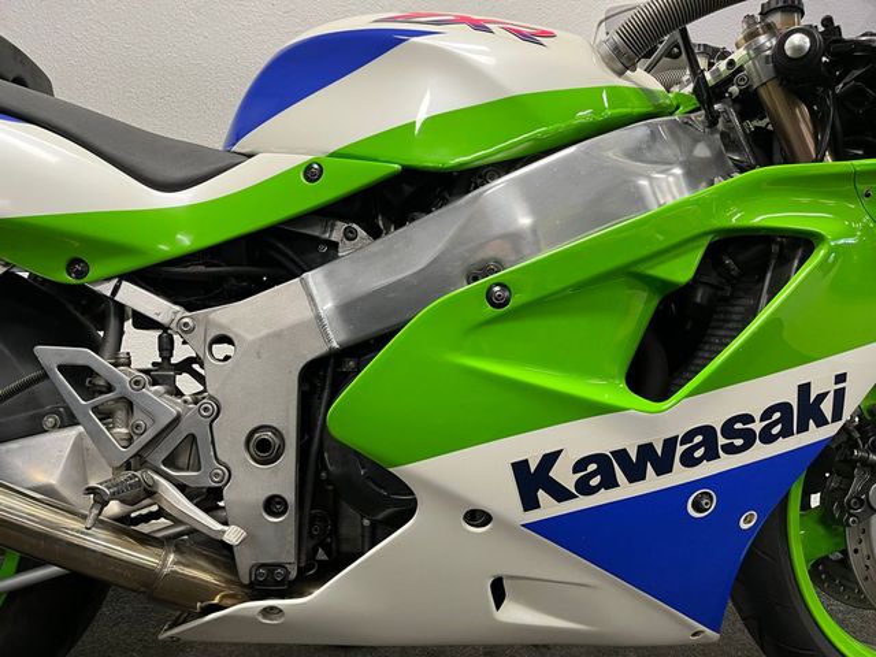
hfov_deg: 67.3
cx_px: 438
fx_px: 658
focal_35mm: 26
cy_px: 328
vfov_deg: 53.1
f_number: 1.6
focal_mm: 5.1
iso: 125
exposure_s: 1/50
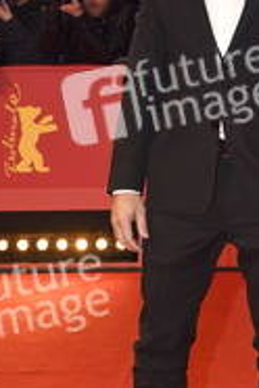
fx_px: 1111
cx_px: 230
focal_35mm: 103
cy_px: 200
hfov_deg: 13.2
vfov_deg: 19.8
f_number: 5.6
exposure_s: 1/200
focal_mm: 48
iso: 1250
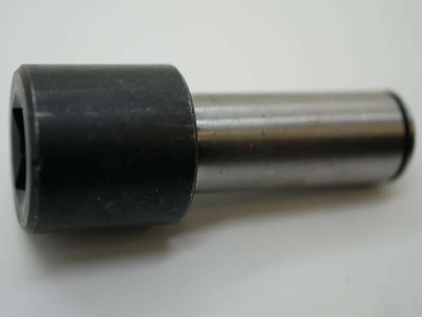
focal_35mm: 60
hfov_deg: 32.2
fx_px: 732
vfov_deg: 24.4
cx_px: 211
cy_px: 158
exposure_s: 1/60
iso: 200
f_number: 2.8
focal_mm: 30
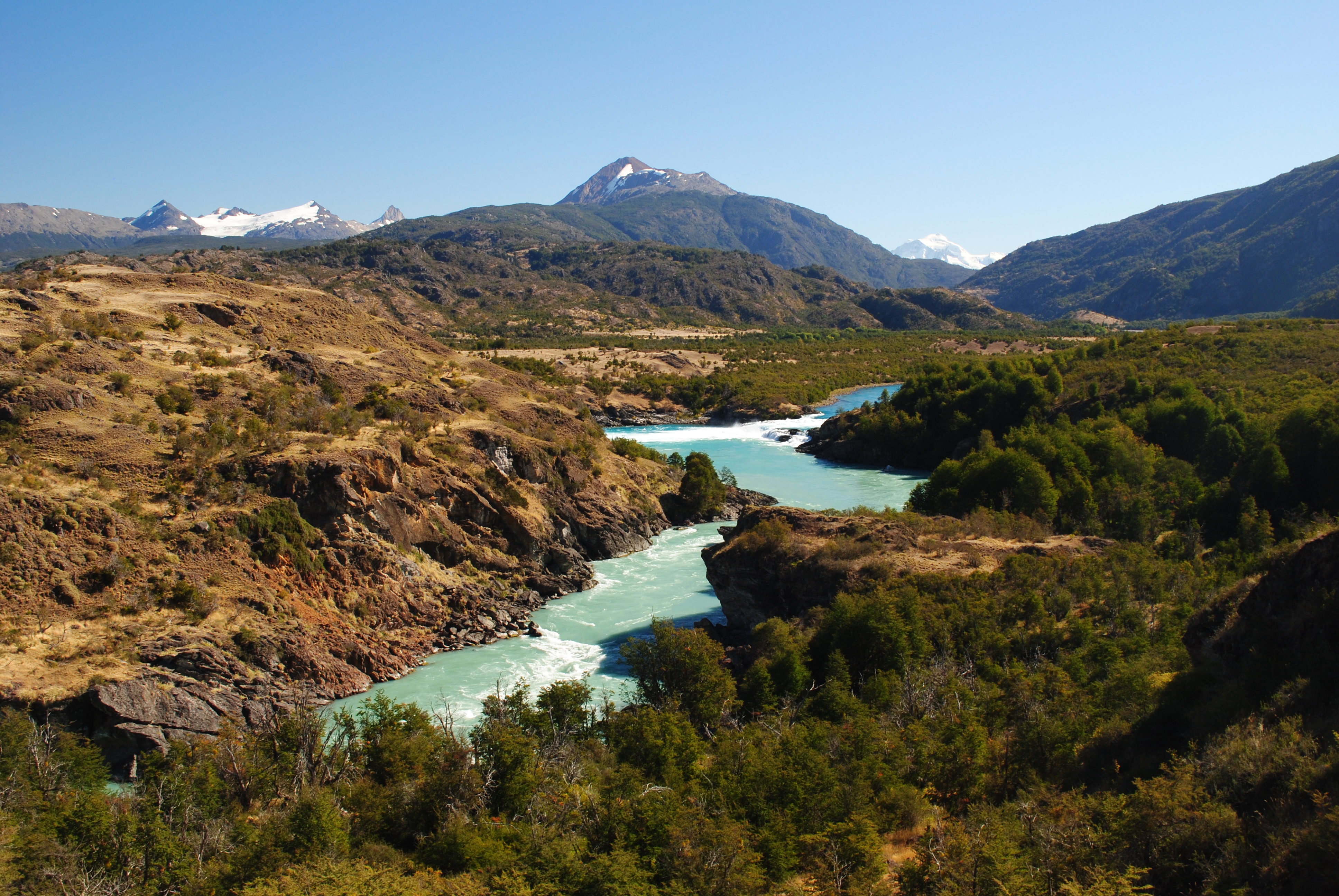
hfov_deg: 49.5
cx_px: 670
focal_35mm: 39
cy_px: 448
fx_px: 1452
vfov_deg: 34.3
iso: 200
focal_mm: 26
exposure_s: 1/100
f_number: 9
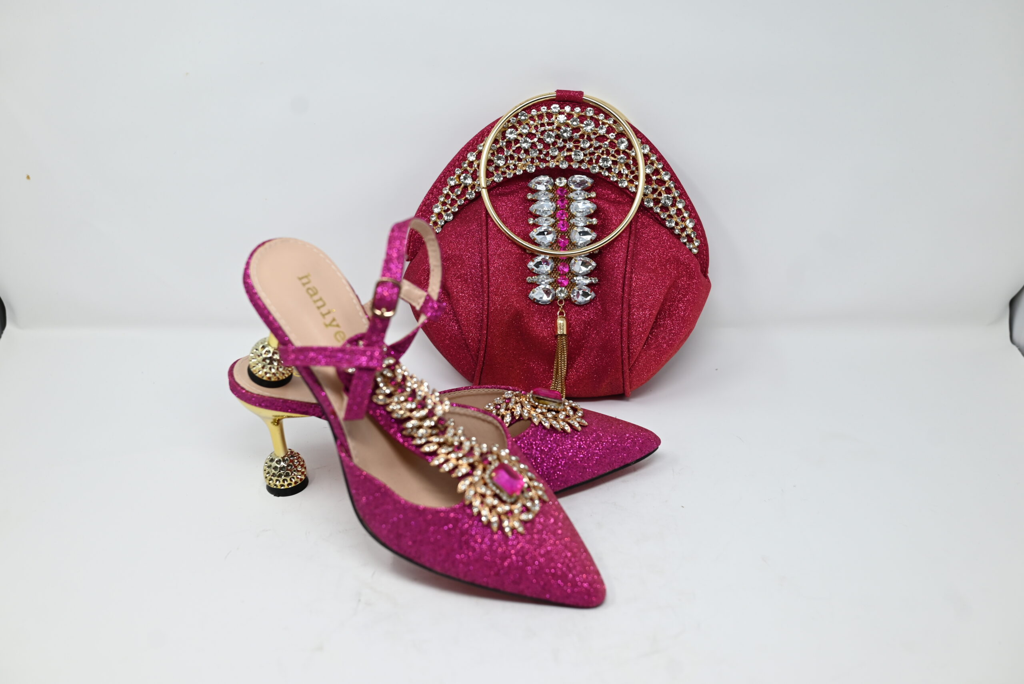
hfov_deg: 48.4
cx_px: 512
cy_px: 342
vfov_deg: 33.4
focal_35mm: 40
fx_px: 1138
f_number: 4.5
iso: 400
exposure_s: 1/250
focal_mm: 40
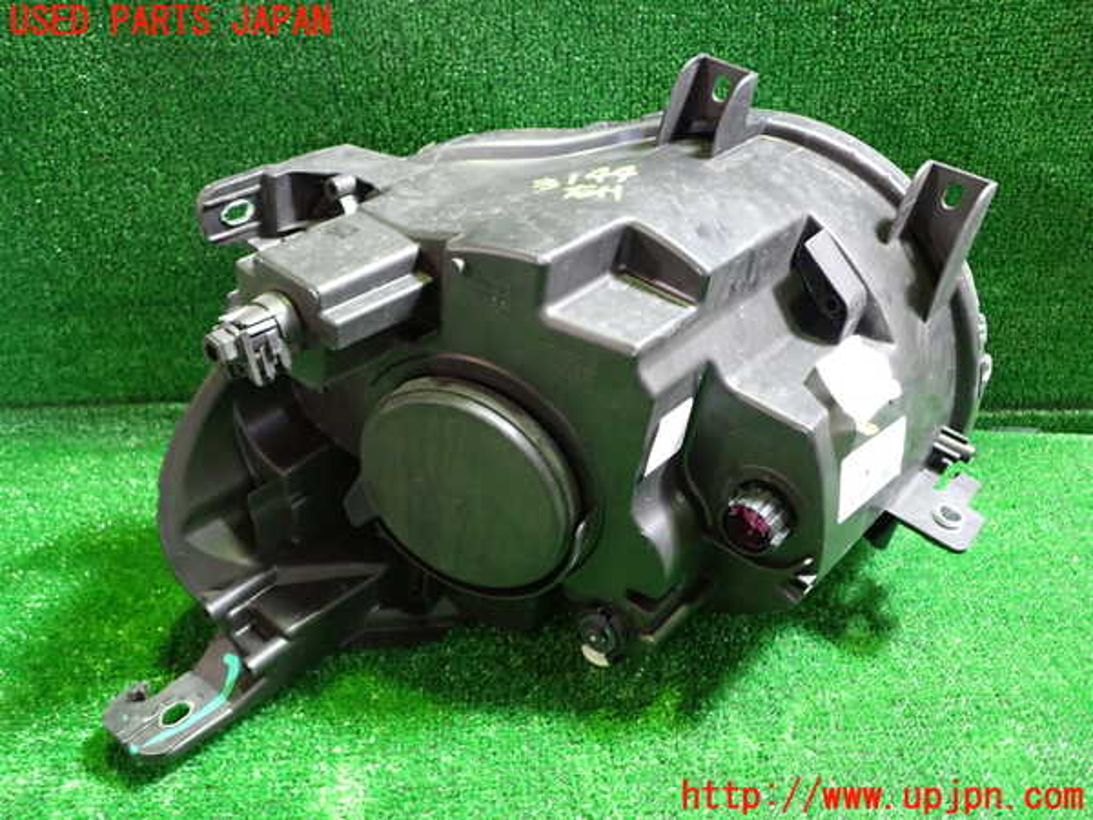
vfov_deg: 46.8
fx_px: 947
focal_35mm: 30
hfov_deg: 60.0
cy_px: 410
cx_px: 546
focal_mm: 5.4
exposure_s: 1/25
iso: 800
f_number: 2.3
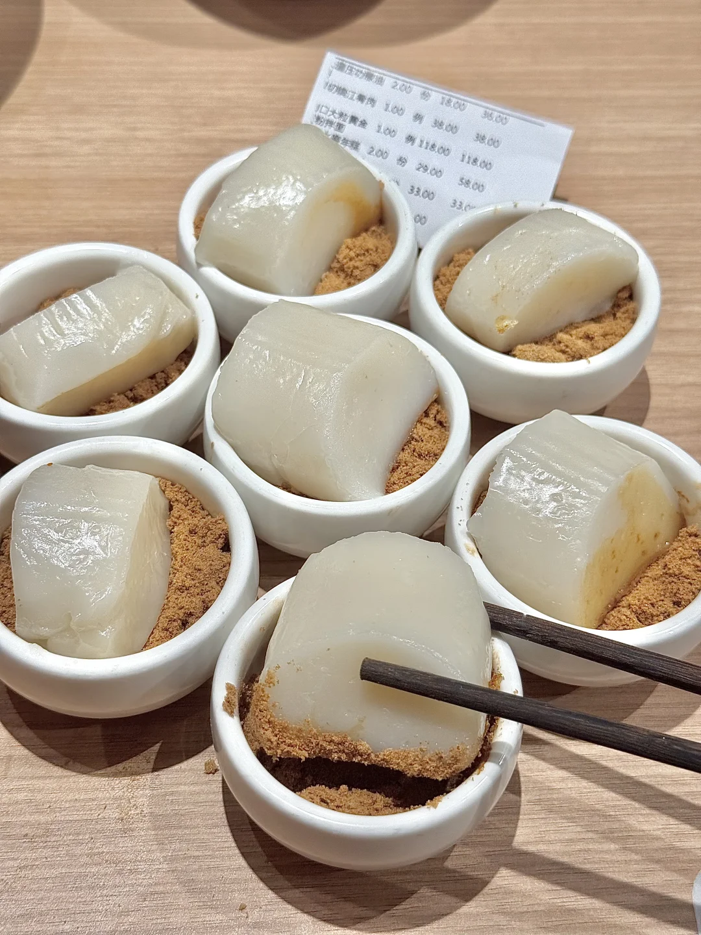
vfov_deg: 39.7
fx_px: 1296
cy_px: 468
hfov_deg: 30.3
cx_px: 350
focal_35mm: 48
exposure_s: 1/747
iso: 125
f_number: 1.78
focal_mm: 6.76
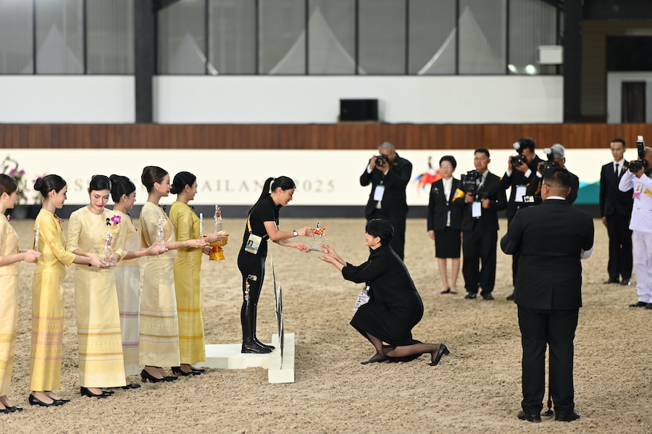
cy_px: 217
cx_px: 326
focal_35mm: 135
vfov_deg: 10.1
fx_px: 2444
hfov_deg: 15.2
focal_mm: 135
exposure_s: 1/320
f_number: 2
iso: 250
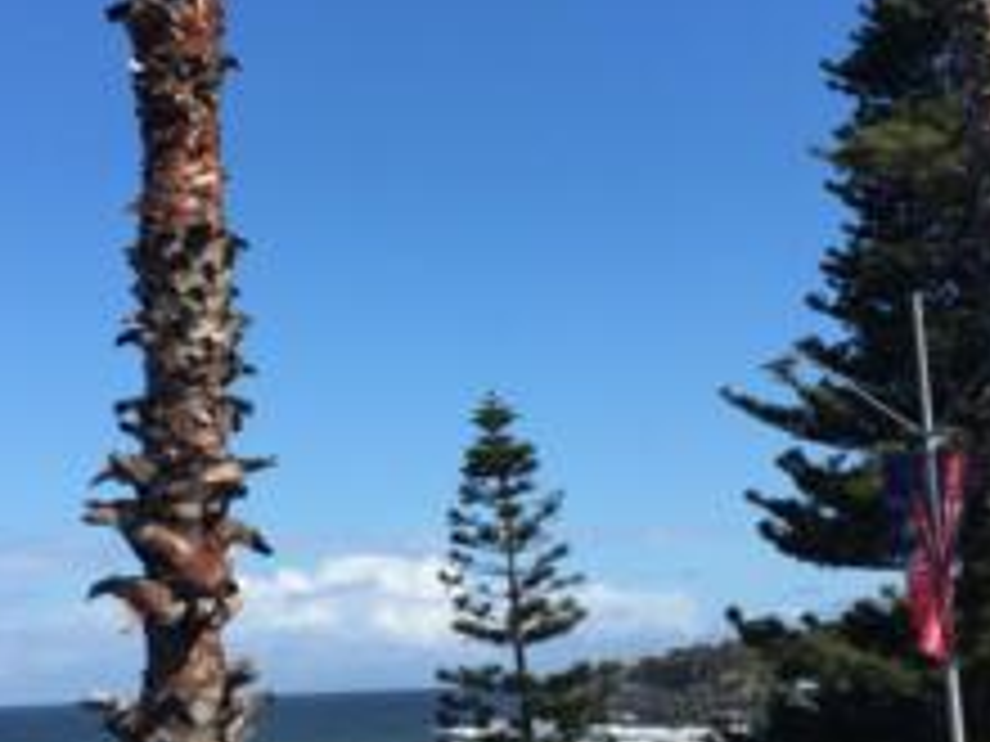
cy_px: 290
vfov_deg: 22.2
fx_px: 1888
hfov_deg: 29.4
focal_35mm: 66
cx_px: 504
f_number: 2.2
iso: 25
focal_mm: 4.15
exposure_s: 1/1709
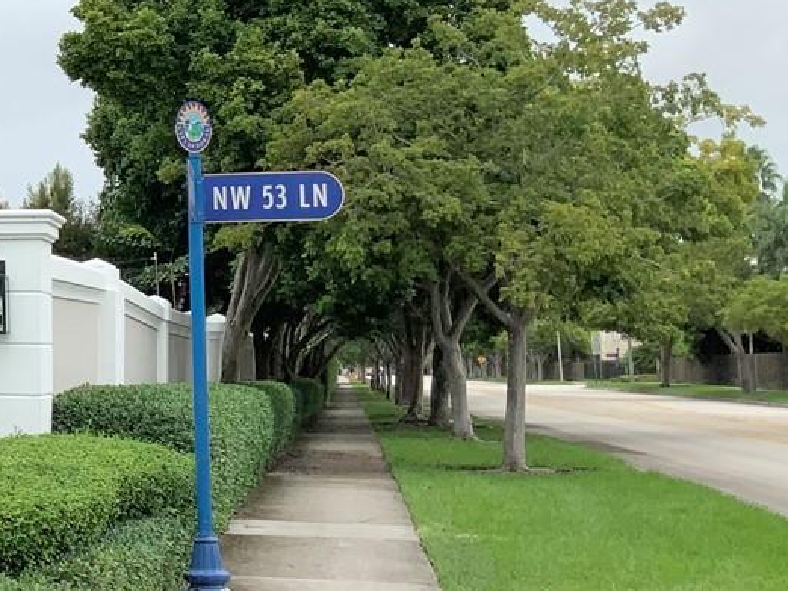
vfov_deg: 16.6
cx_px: -345
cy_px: 209
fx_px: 2026
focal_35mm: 89
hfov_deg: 19.5
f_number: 1.8
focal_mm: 3
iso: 16
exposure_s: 1/1451
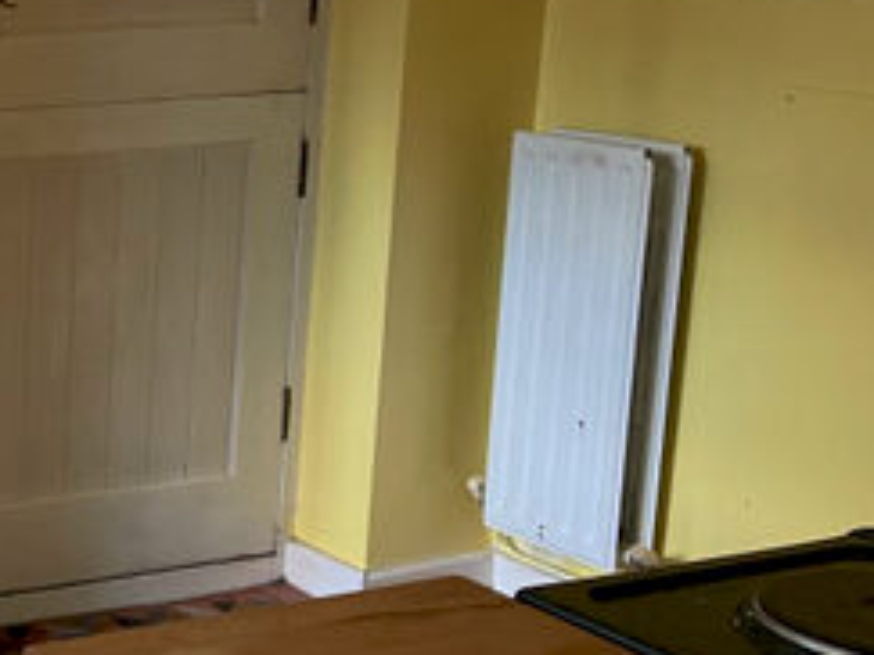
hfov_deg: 22.3
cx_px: -363
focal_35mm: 75
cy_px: 315
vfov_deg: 19.6
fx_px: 1893
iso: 160
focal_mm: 5.1
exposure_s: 1/60
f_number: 1.6
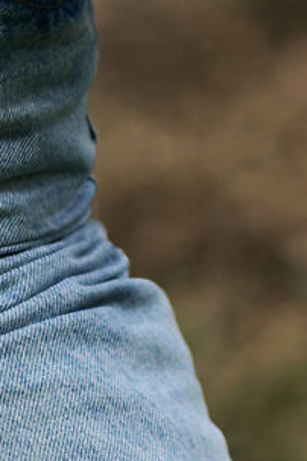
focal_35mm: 673
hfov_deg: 2.0
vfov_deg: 3.0
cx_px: -301
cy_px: -869
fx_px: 8608
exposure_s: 1/125
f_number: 2.5
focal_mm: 85
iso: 64
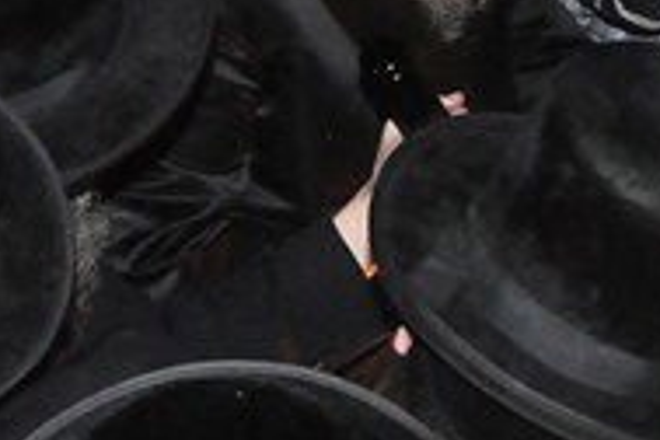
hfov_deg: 17.9
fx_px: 2090
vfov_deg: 11.8
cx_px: 374
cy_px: -51
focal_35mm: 114
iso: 3200
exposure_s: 1/60
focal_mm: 18
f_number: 5.6
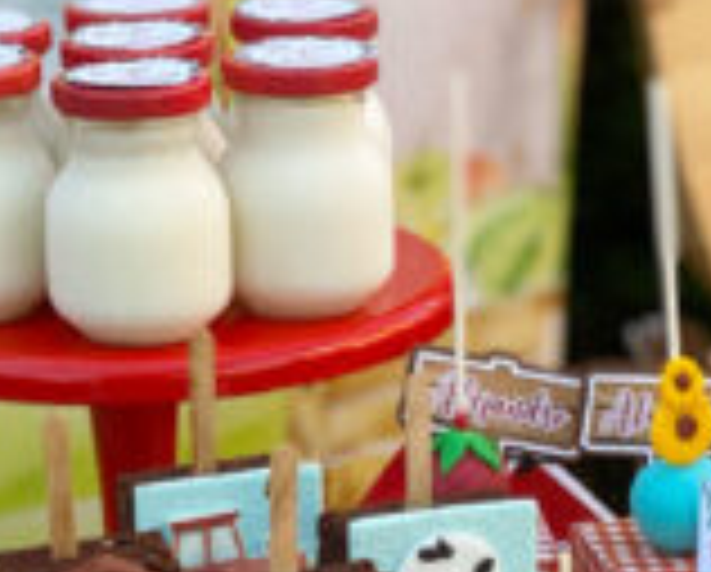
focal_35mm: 178
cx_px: 331
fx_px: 3753
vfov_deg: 8.6
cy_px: 775
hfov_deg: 10.8
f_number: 2
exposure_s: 1/122
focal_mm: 6
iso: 20
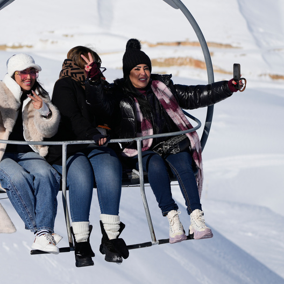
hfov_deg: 10.4
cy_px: 102
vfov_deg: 10.4
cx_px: 87
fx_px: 1559
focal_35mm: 168
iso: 125
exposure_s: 1/2500
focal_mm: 102
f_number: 4.5
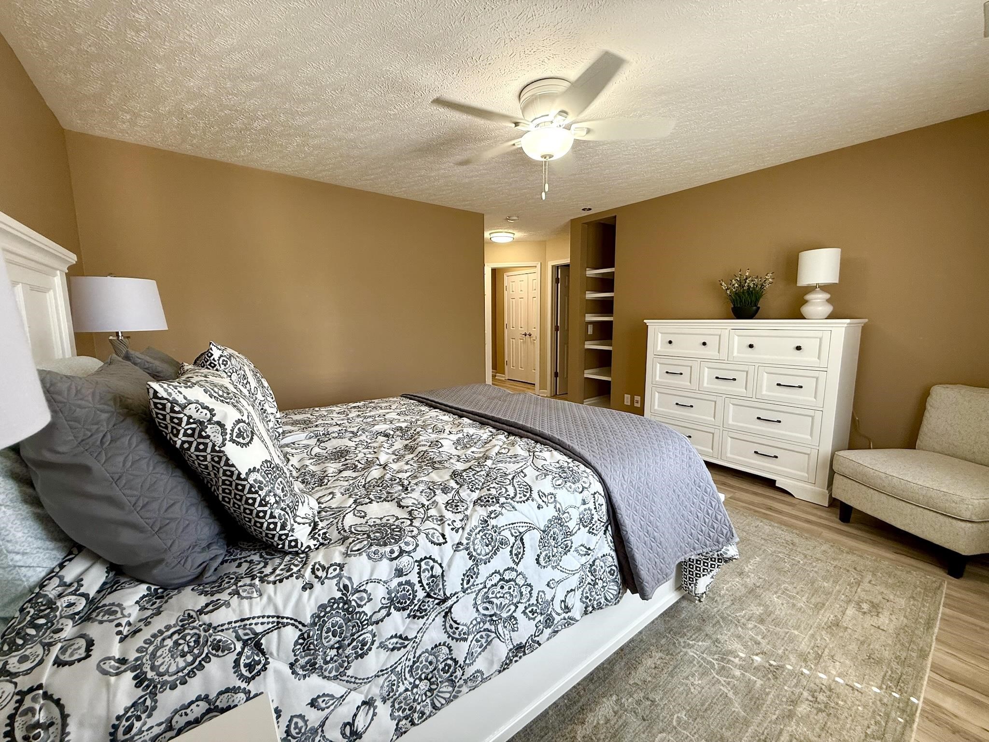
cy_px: 371
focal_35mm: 14
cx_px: 494
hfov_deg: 102.1
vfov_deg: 85.7
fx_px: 400
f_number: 2.2
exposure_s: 1/120
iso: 160
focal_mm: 2.22
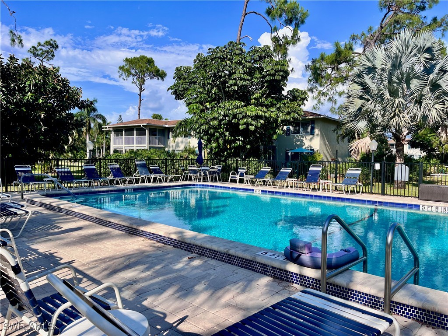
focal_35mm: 26
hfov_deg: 67.3
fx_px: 336
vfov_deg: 53.1
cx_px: 224
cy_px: 168
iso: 50
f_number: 1.6
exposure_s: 1/3311
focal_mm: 5.1
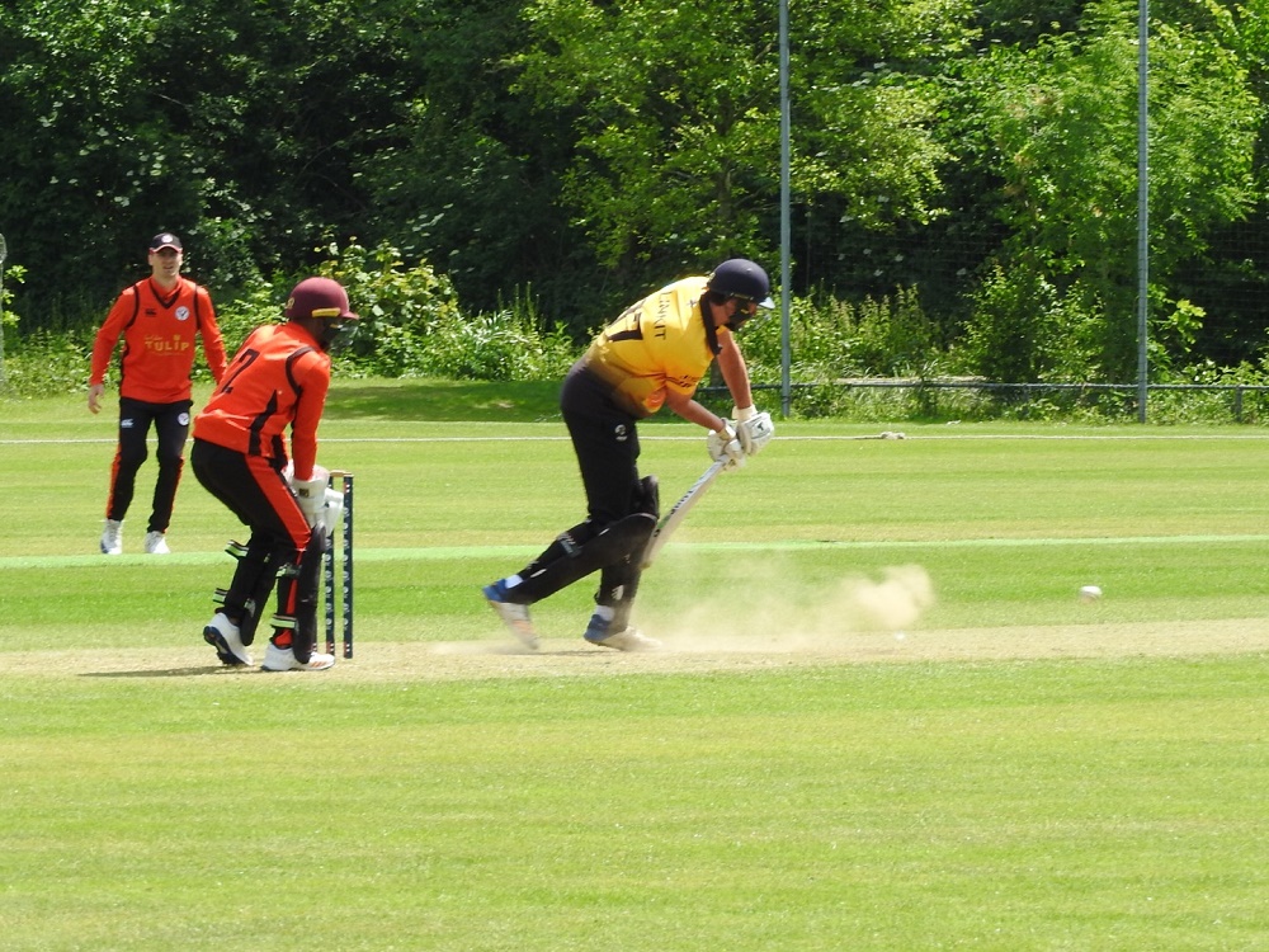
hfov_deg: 6.6
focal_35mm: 300
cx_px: 634
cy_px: 476
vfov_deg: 5.0
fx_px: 10998
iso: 110
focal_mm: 53.7
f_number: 5.5
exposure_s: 1/250
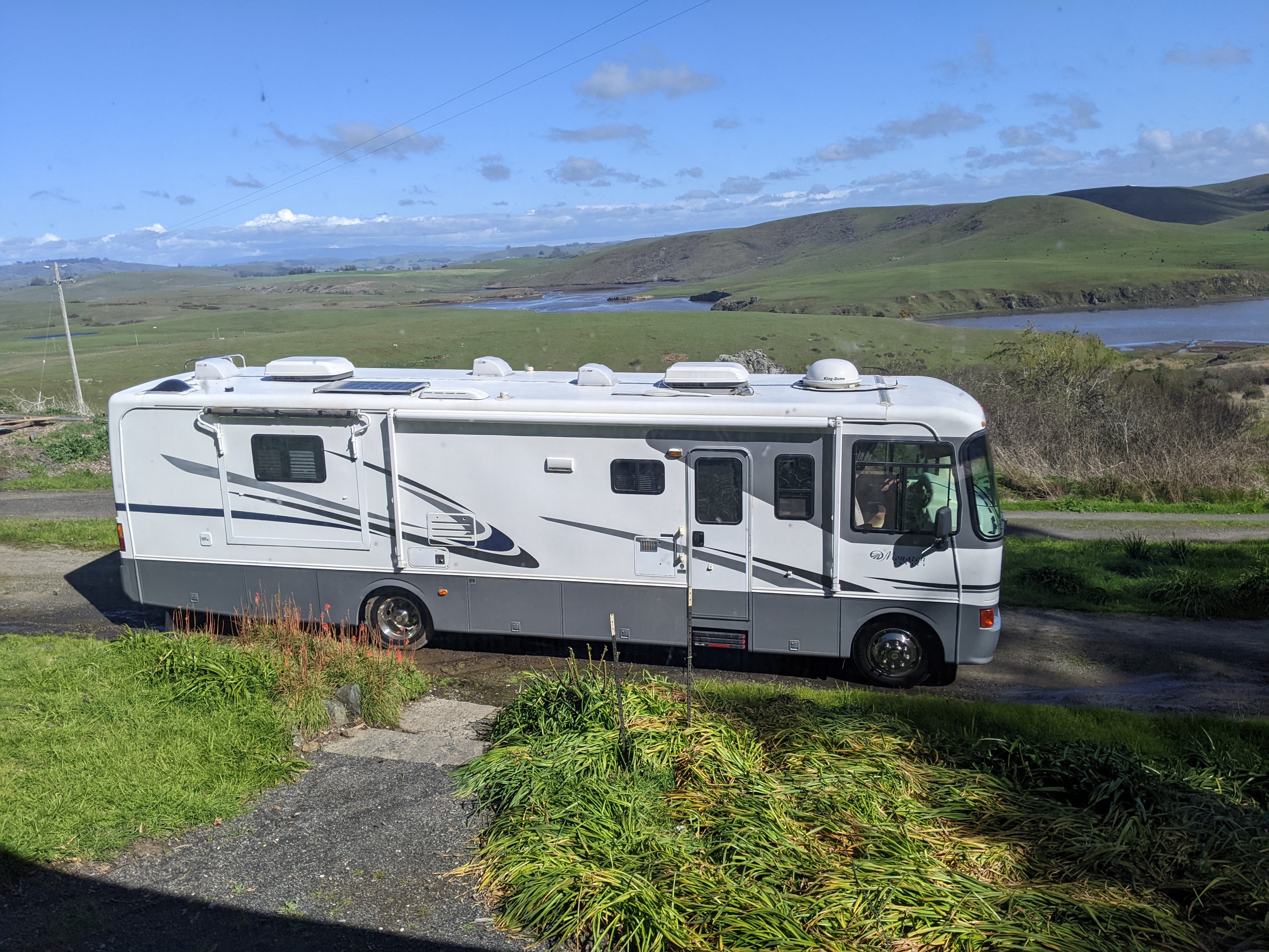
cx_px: 634
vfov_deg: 51.4
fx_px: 990
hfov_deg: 65.3
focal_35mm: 27
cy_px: 476
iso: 56
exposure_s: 1/2933
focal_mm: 4.44
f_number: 1.8
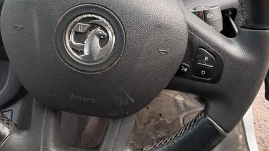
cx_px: 129
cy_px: 25
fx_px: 207
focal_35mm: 29
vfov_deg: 38.3
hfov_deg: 66.0
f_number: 2.2
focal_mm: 2.22
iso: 320
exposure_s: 1/60
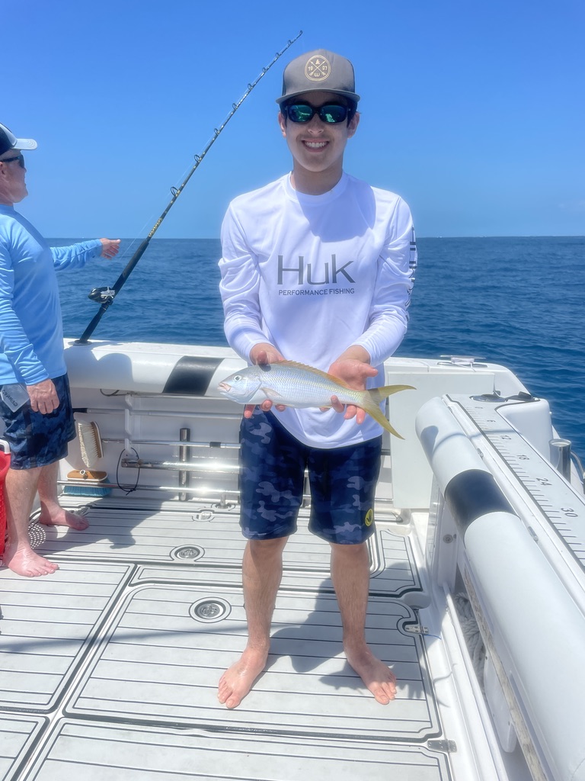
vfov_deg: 67.3
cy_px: 390
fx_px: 586
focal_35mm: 26
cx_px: 292
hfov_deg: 53.1
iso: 32
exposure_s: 1/7299
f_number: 1.6
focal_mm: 4.2
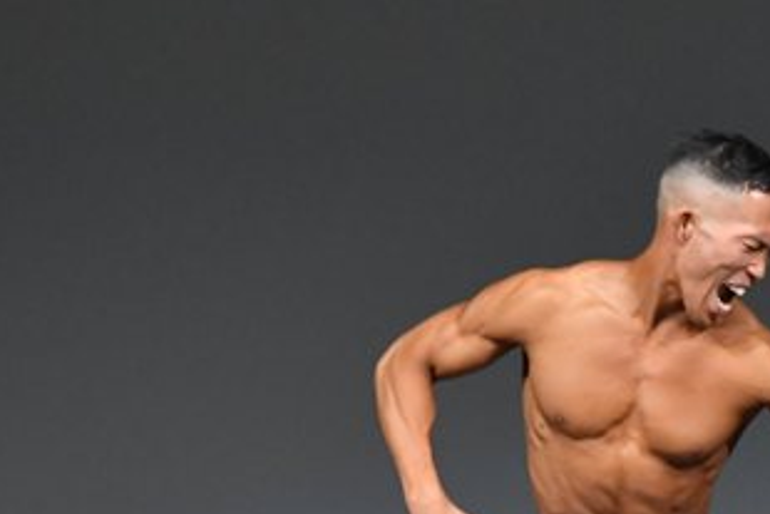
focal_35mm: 937
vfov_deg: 1.5
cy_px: 502
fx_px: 20050
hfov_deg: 2.2
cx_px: 712
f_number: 5.6
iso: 4000
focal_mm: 250
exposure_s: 1/400
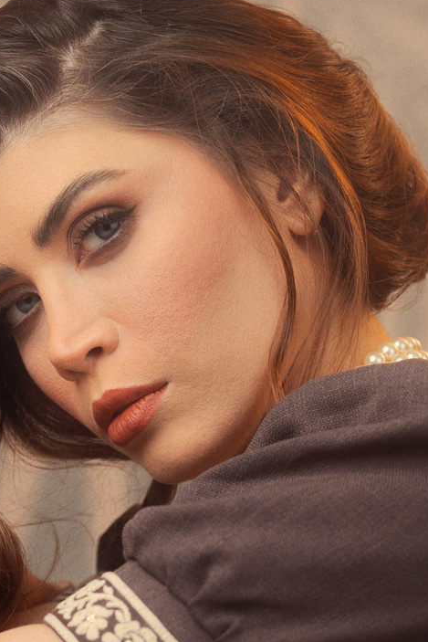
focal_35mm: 182
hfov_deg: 7.5
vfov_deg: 11.3
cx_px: 176
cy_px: 474
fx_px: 3244
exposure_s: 1/200
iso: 125
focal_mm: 50
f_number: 3.2
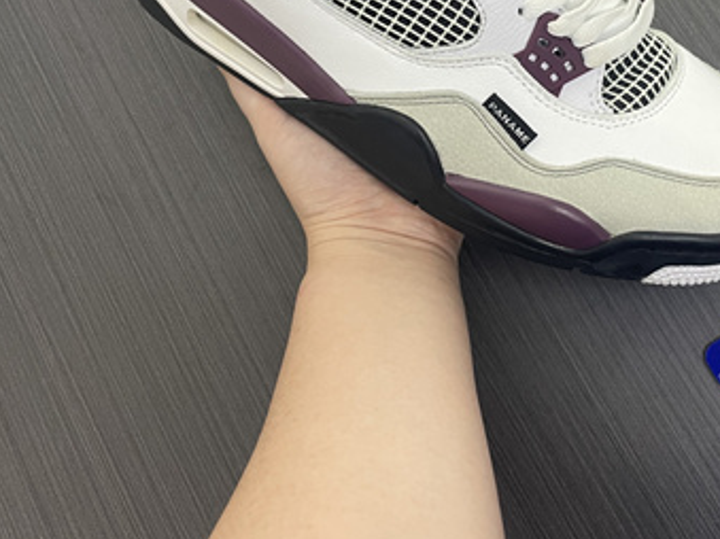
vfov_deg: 30.4
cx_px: 522
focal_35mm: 46
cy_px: 79
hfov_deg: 40.3
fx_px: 956
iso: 80
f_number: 1.6
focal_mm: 4.2
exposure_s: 1/50
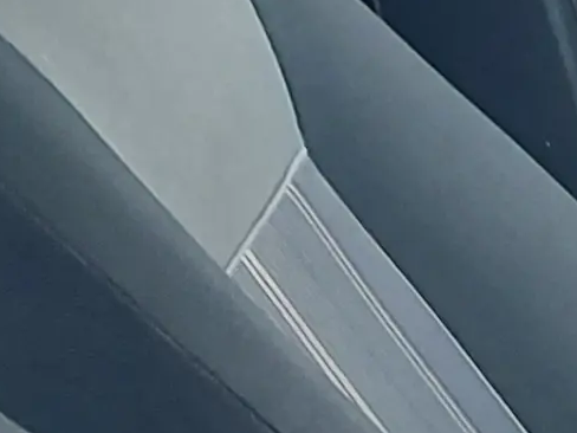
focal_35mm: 236
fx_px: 3934
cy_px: 677
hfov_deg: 7.5
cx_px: 1649
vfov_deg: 6.2
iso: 125
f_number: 1.8
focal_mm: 4.6
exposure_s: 1/50
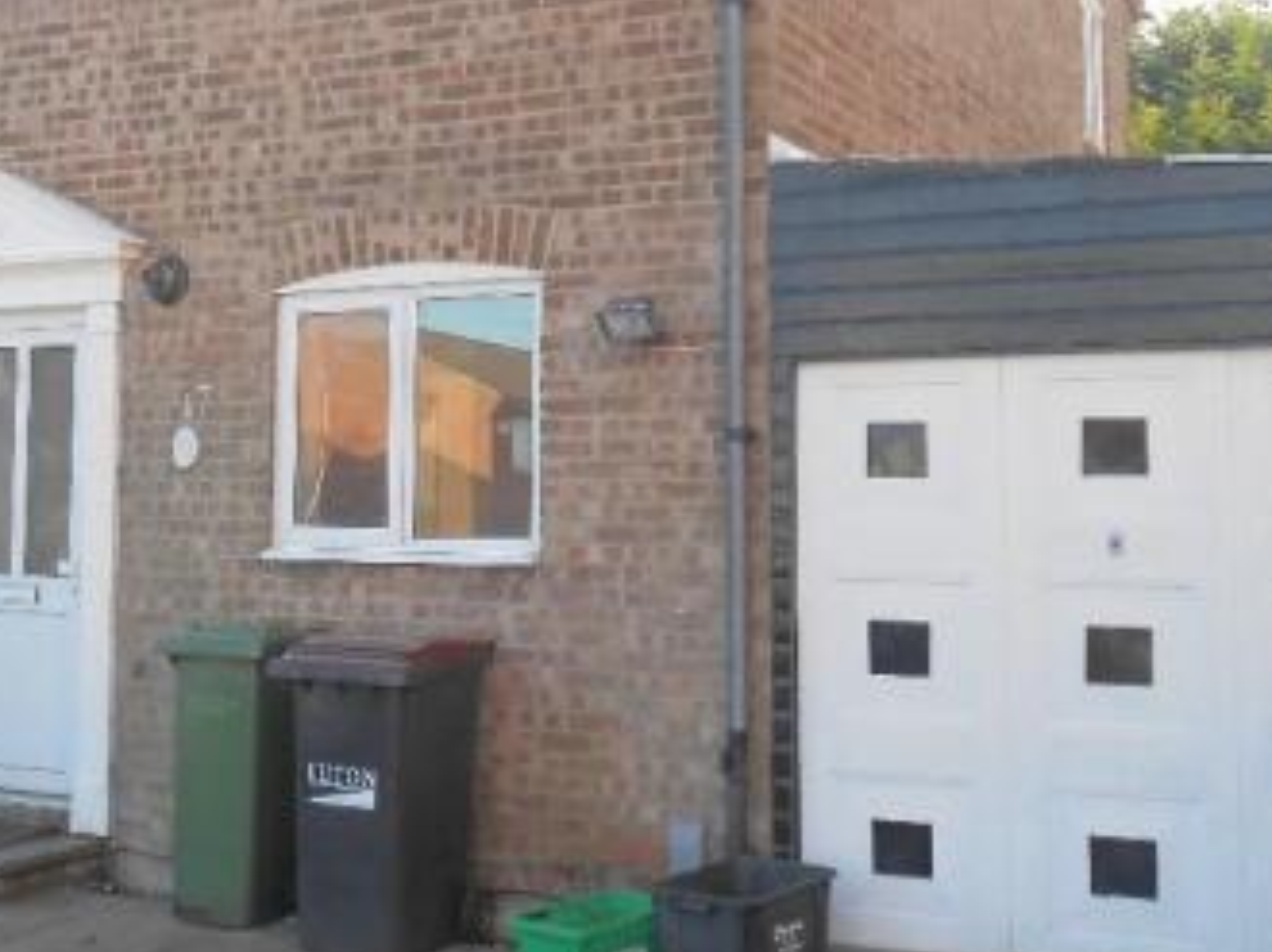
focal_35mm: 46
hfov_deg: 41.3
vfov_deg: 31.3
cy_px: 341
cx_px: 603
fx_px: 1689
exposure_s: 1/160
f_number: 3.5
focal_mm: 4.6
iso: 80
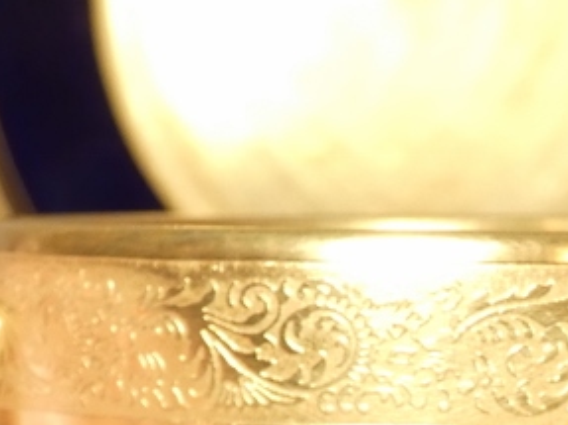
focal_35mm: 218
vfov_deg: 6.7
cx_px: 641
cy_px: 621
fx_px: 3576
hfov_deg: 9.0
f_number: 4.1
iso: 320
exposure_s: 1/125
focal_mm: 10.8
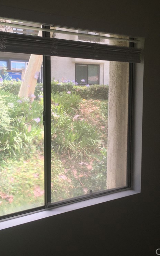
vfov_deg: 47.2
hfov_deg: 30.4
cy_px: 125
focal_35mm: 42
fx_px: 293
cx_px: 56
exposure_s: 1/120
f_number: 2.2
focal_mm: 4.15
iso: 25
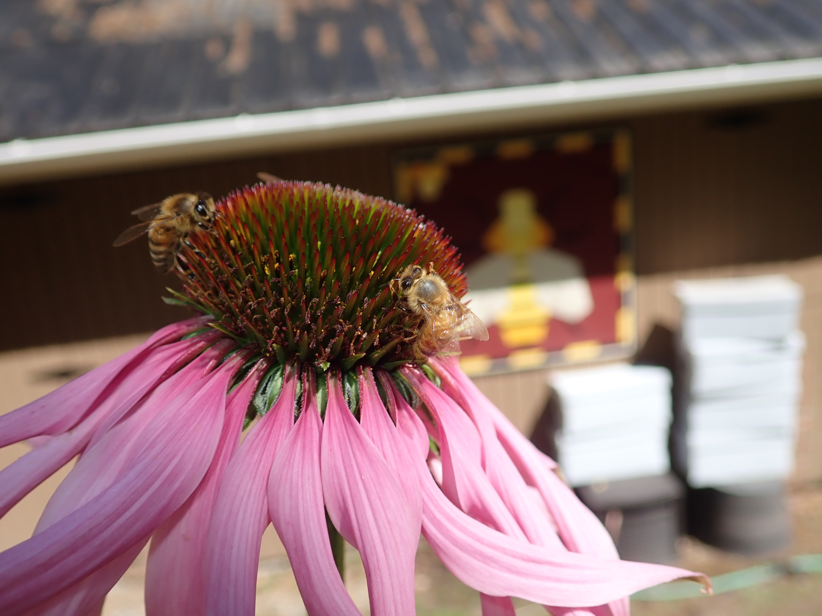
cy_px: 308
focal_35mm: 30
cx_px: 411
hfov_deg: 60.0
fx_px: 712
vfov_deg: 46.8
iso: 100
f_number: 6.3
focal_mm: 5.5
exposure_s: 1/160
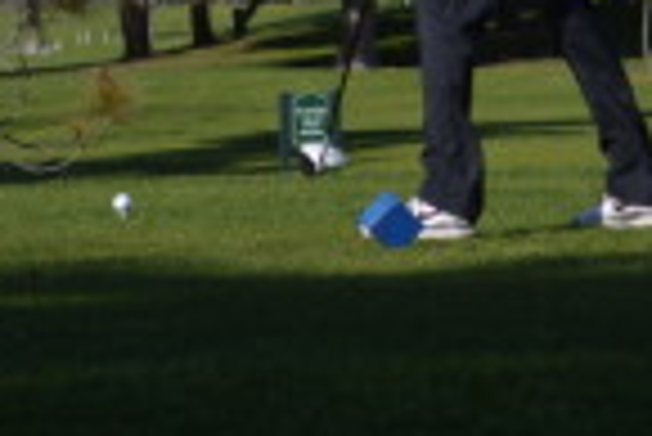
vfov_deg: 4.1
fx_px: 6019
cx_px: 420
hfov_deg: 6.2
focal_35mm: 332
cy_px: -47
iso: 100
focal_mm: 55
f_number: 5.6
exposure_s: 1/1000
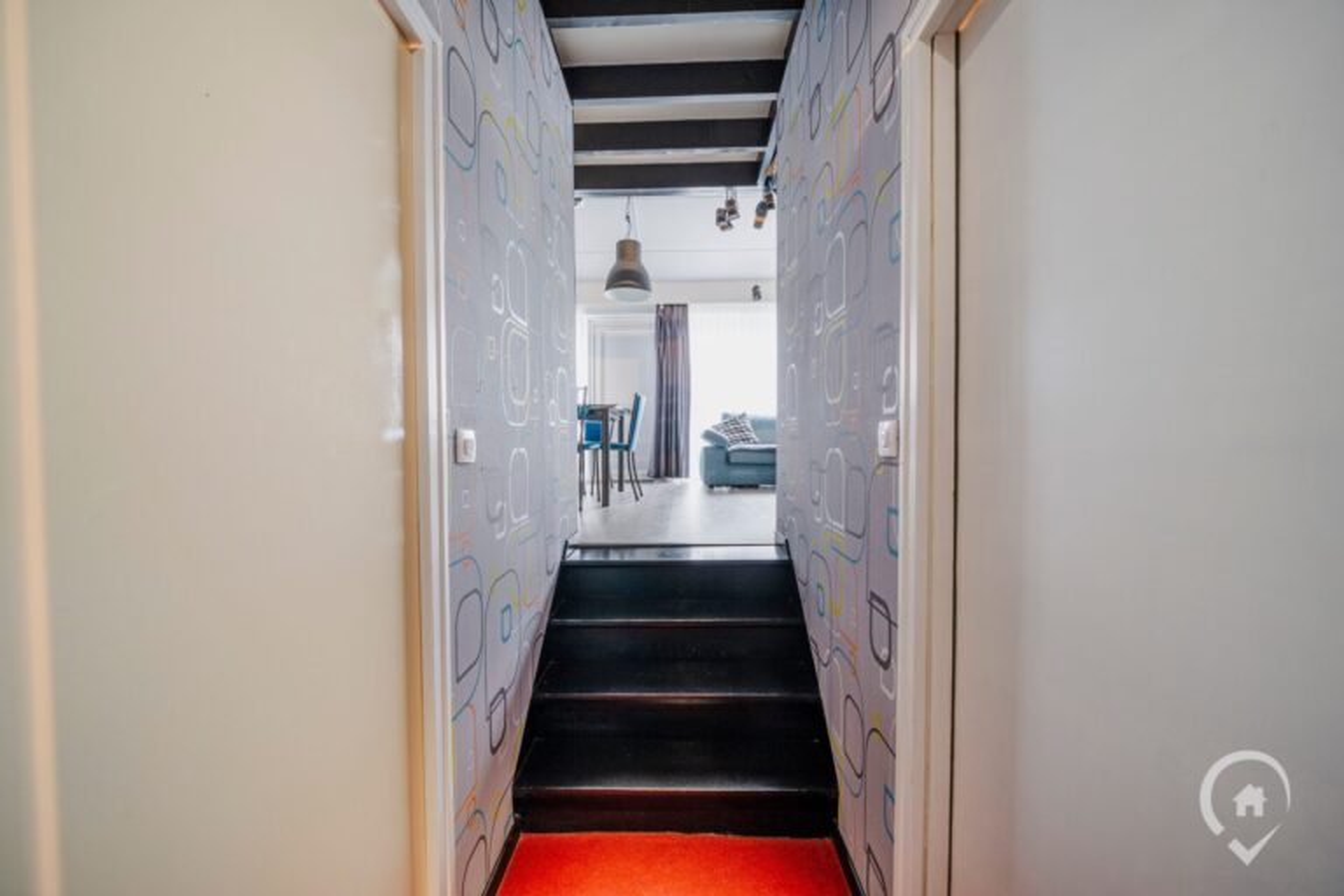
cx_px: 672
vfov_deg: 90.0
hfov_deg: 112.6
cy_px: 448
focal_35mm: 12
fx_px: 448
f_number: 7.1
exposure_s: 2
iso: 100
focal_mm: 12
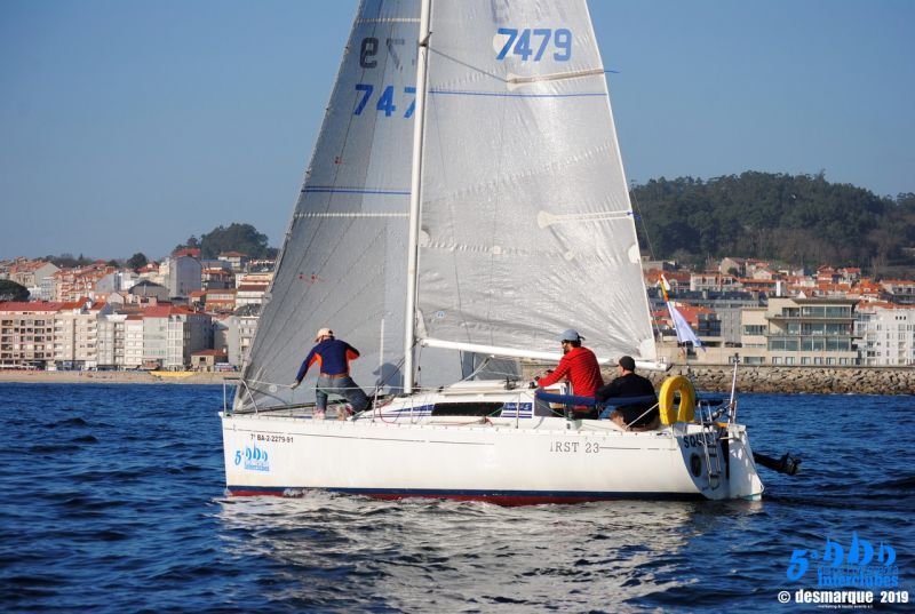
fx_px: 3247
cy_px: 307
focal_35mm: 128
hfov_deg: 16.0
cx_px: 458
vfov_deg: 10.8
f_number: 6.3
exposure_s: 1/640
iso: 100
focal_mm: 85
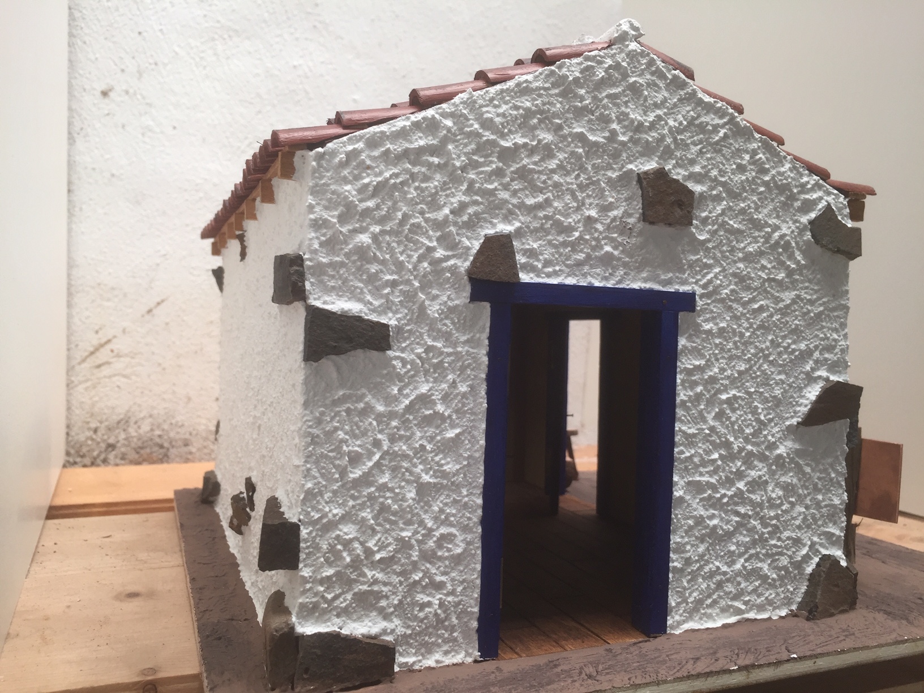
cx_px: 462
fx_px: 774
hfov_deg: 61.7
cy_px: 346
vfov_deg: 48.2
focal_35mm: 29
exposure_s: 1/50
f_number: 2.2
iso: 40
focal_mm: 4.15
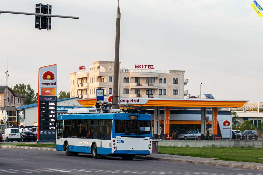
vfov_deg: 27.0
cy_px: 88
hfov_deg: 39.6
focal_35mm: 50
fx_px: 365
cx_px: 132
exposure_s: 1/320
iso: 320
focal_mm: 50
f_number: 4.5
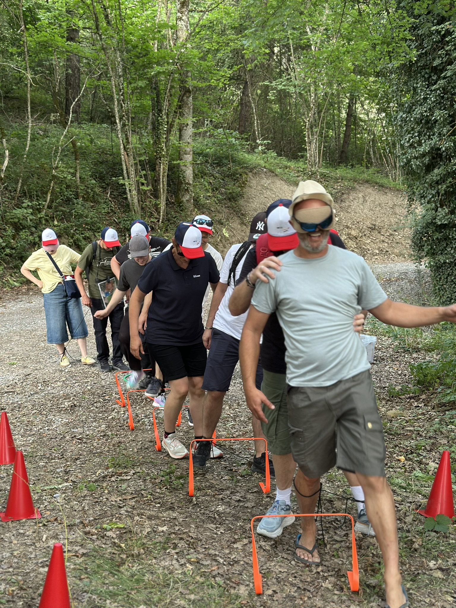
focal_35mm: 48
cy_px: 304
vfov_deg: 39.7
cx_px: 228
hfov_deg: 30.3
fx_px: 843
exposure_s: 1/67
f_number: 1.78
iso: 125
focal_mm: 6.86
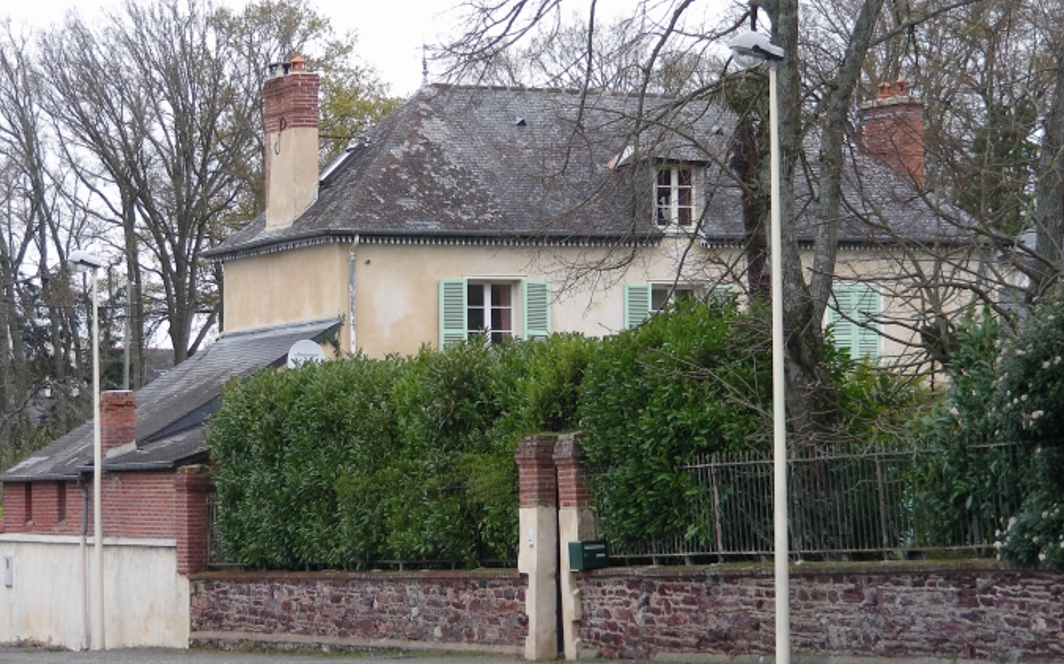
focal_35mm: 137
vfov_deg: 9.6
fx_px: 3971
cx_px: 529
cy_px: 310
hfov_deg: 15.3
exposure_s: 1/142
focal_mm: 21.3
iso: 50
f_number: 3.5
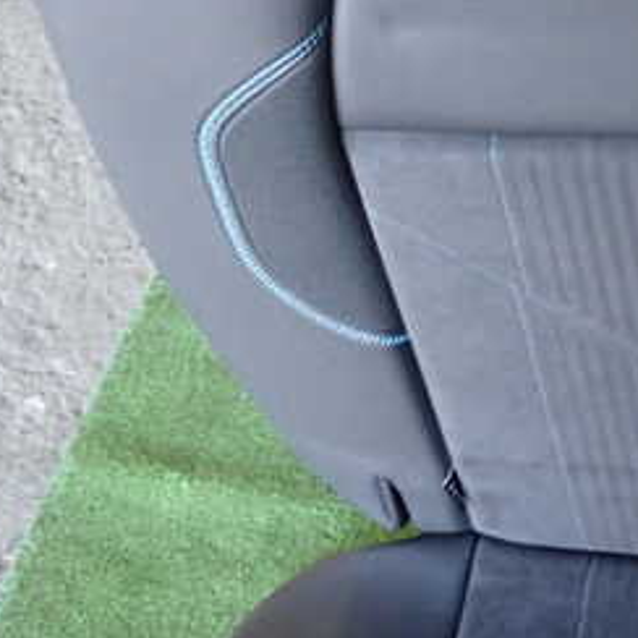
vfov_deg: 19.3
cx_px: 536
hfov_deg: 19.3
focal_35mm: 89
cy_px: 102
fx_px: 1856
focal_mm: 7.31
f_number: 2.8
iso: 640
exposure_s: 1/40
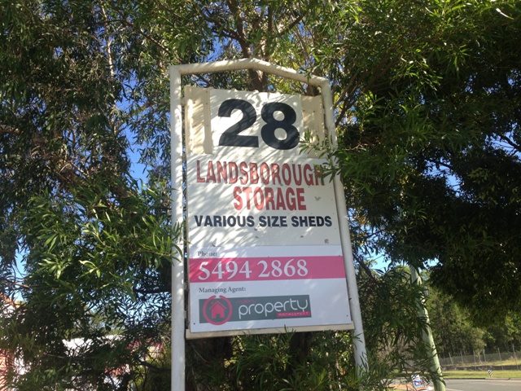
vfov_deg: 42.9
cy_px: 196
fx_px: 497
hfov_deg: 55.4
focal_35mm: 33
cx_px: 260
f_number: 2.4
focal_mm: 4.13
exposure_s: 1/488
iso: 50
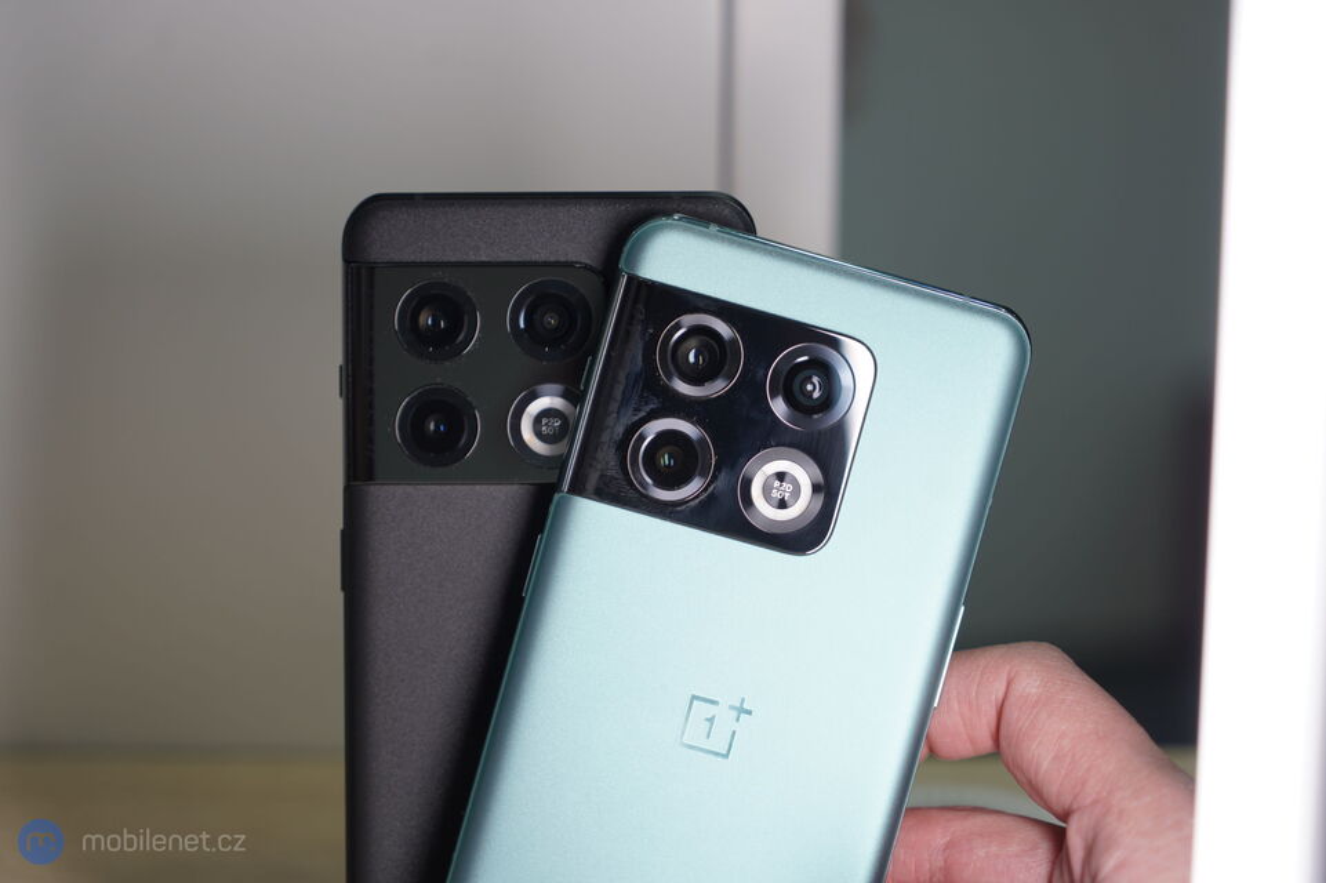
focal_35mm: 66
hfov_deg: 30.5
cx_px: 663
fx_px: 2430
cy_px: 442
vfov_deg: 20.6
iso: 100
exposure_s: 1/50
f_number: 4
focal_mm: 66
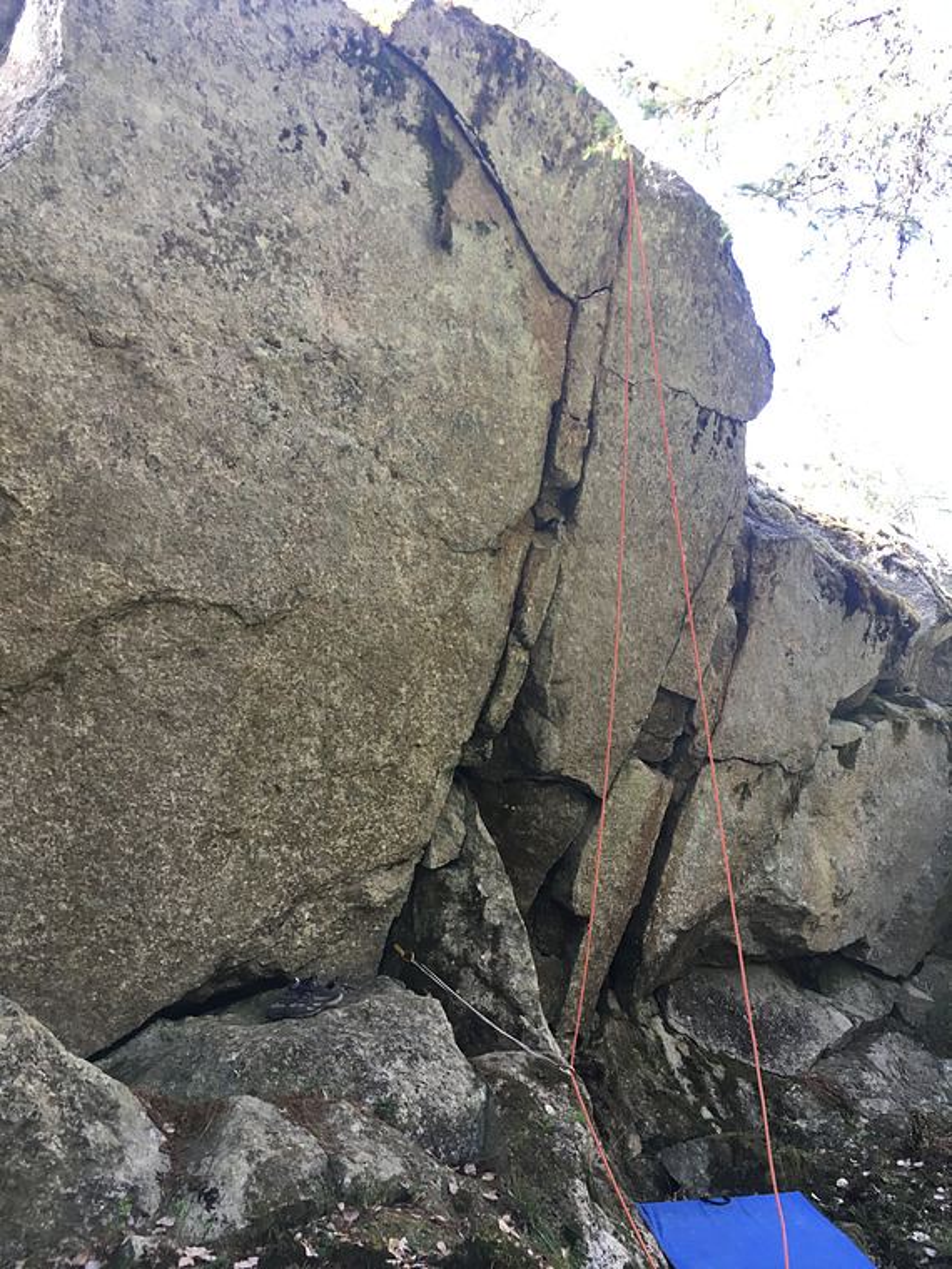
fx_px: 1063
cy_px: 634
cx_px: 476
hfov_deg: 48.2
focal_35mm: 29
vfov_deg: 61.7
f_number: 2.2
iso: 32
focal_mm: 4.15
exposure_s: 1/33
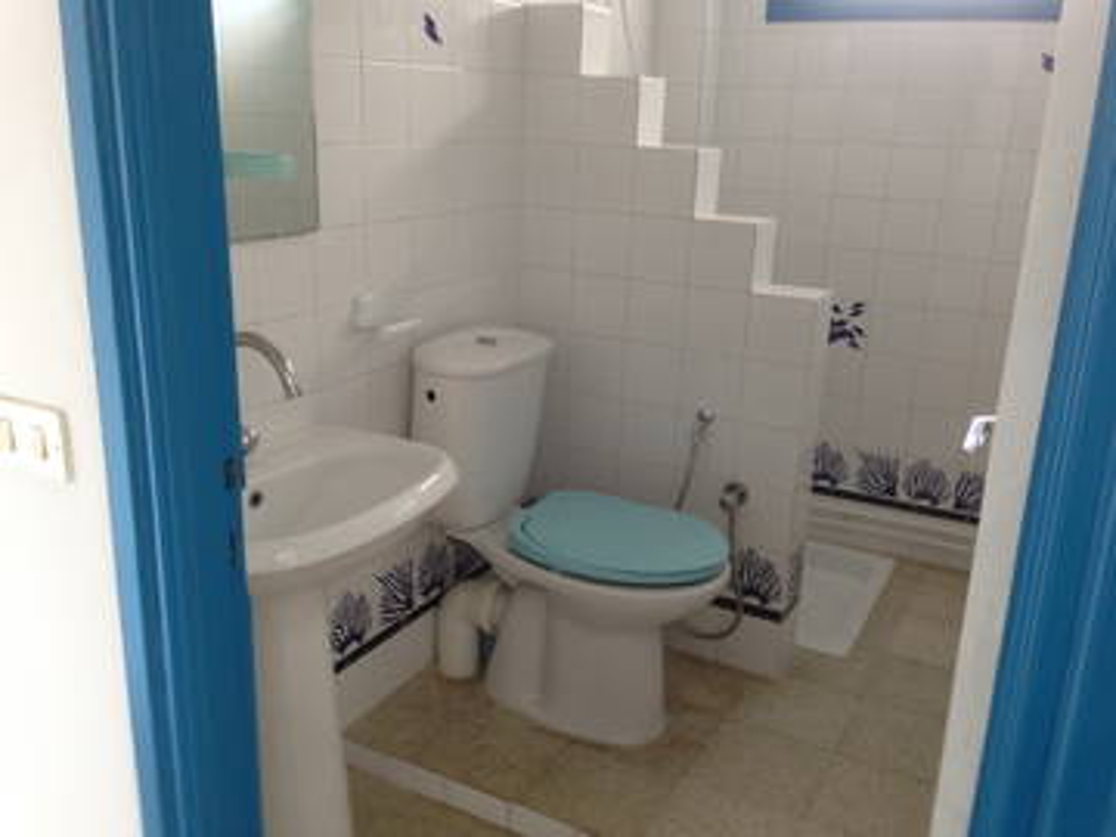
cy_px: 418
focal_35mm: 33
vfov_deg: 42.9
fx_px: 1064
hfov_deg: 55.4
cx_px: 558
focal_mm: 4.12
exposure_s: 1/20
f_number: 2.4
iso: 50
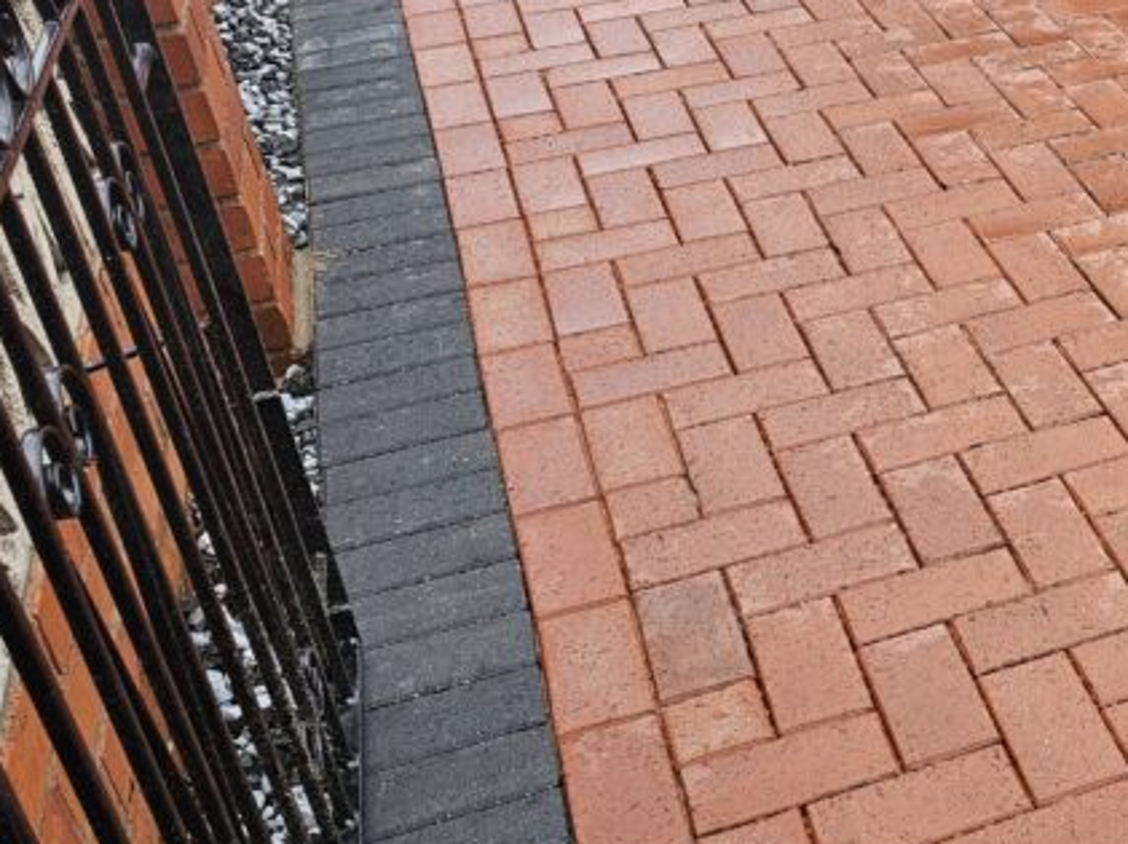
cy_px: 364
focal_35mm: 56
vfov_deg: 26.0
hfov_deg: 30.8
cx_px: 1227
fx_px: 1823
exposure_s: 1/118
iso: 10
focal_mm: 6.3
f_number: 1.7
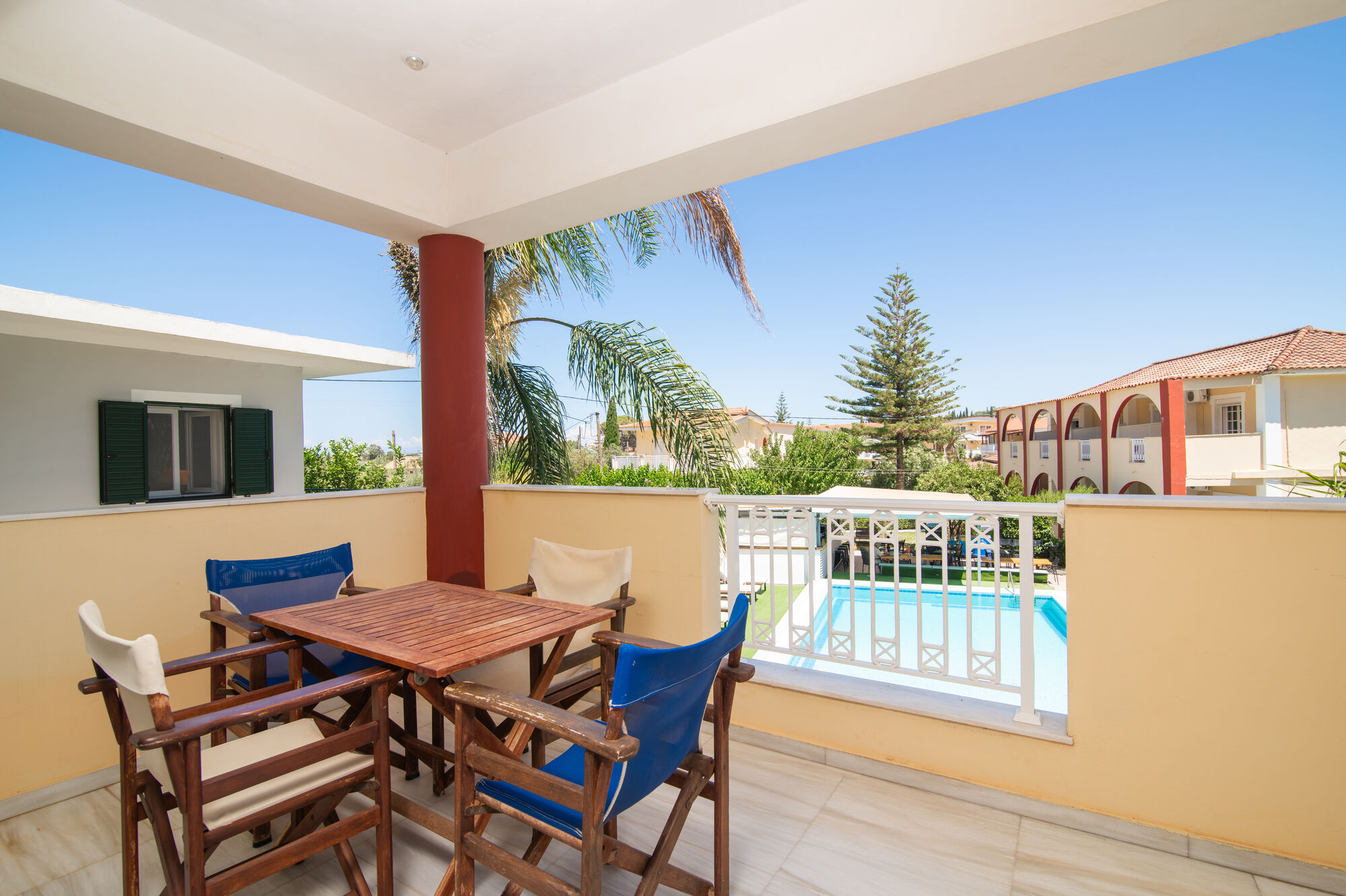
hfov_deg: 96.7
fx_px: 598
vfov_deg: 73.7
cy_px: 448
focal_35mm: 16
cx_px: 673
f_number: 8
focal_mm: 16
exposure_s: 1/125
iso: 100
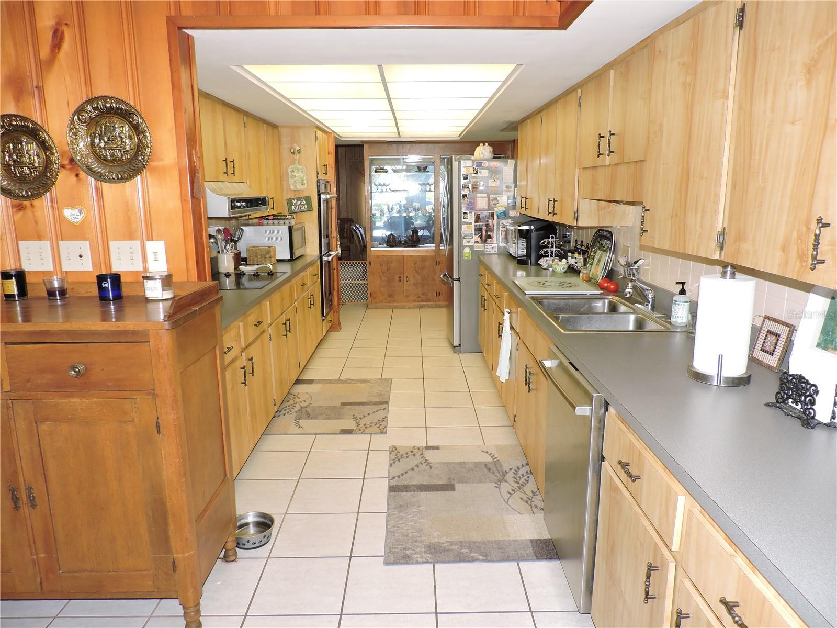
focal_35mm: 24
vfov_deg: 56.8
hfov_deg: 71.6
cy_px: 314
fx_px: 580
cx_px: 418
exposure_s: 1/30
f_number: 3
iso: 200
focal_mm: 4.3
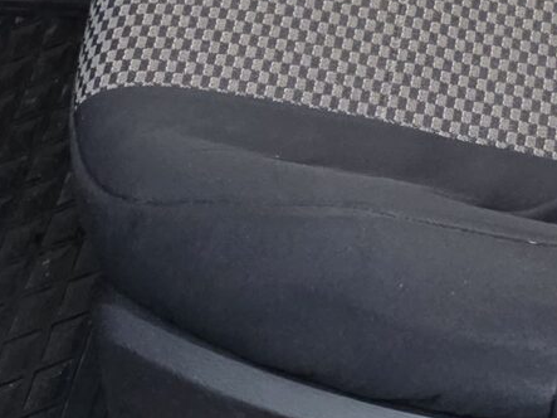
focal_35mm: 133
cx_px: 434
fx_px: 2140
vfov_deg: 9.3
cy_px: -739
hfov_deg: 14.8
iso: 800
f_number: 1.7
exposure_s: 1/100
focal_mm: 6.25
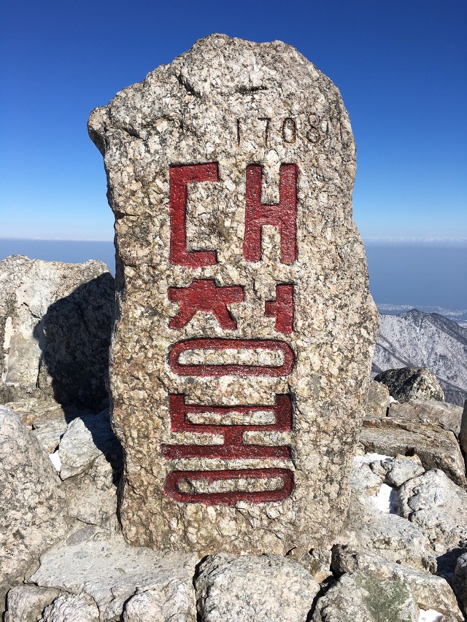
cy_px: 311
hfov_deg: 48.2
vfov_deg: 61.7
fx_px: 522
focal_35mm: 29
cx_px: 234
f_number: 2.2
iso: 25
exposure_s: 1/2747
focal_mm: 4.15
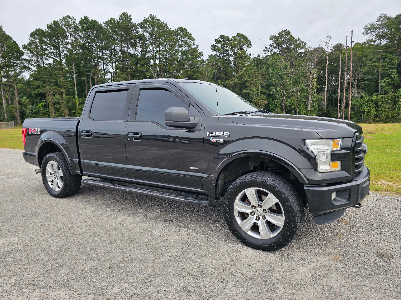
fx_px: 266
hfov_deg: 73.9
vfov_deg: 58.9
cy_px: 150
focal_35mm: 23
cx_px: 200
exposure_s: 1/360
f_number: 1.7
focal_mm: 6.3
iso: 10
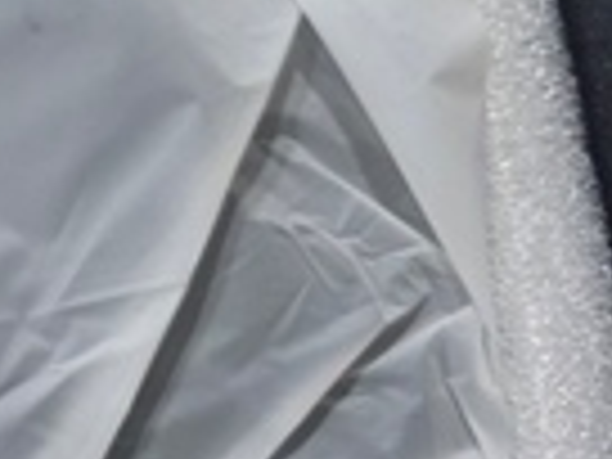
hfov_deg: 12.3
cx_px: -747
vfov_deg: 10.9
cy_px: -36
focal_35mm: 135
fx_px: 2387
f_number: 1.7
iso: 160
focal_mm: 6.3
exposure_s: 1/100
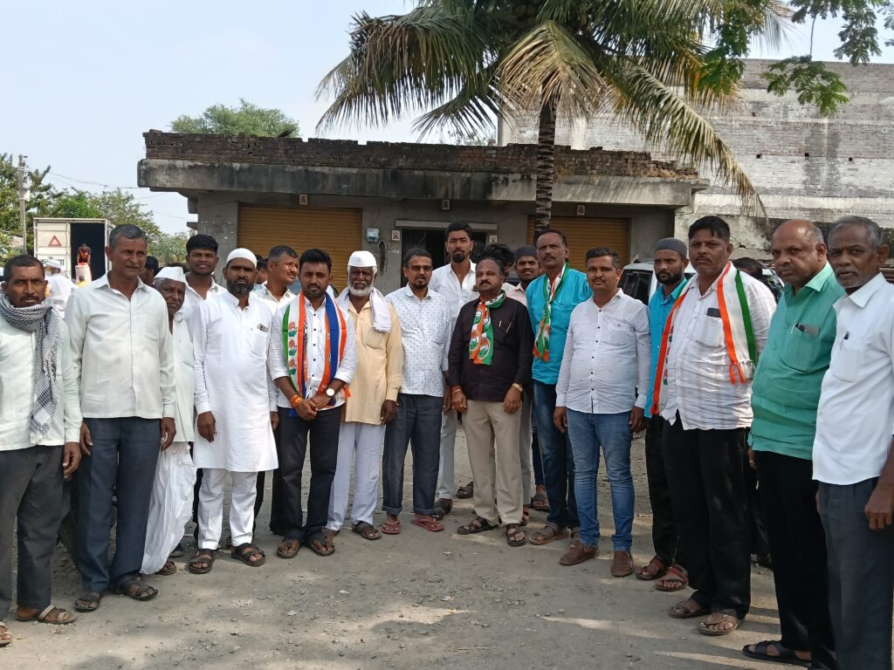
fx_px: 904
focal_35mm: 35
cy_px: 335
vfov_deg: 40.7
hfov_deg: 52.6
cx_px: 447
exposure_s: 1/375
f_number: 1.8
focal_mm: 3.98
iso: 50
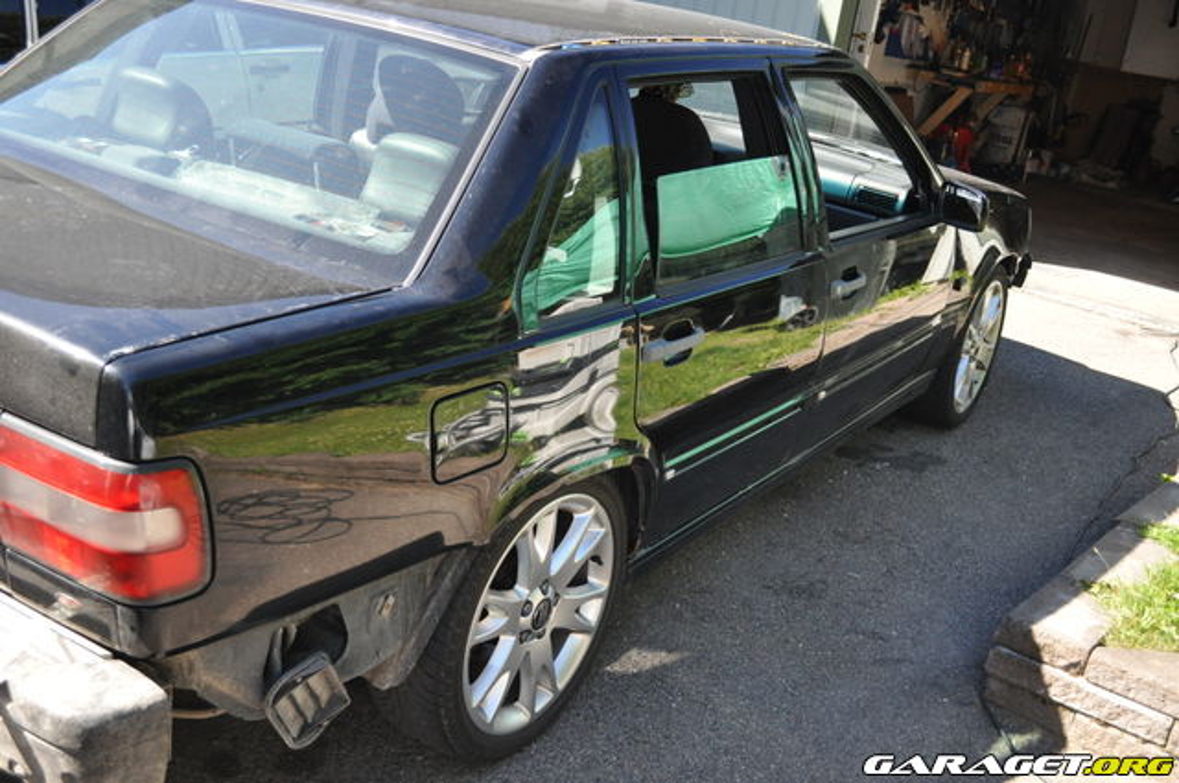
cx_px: 590
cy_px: 392
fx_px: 1276
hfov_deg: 49.6
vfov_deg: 34.1
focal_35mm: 39
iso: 800
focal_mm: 26
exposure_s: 1/800
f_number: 4.2
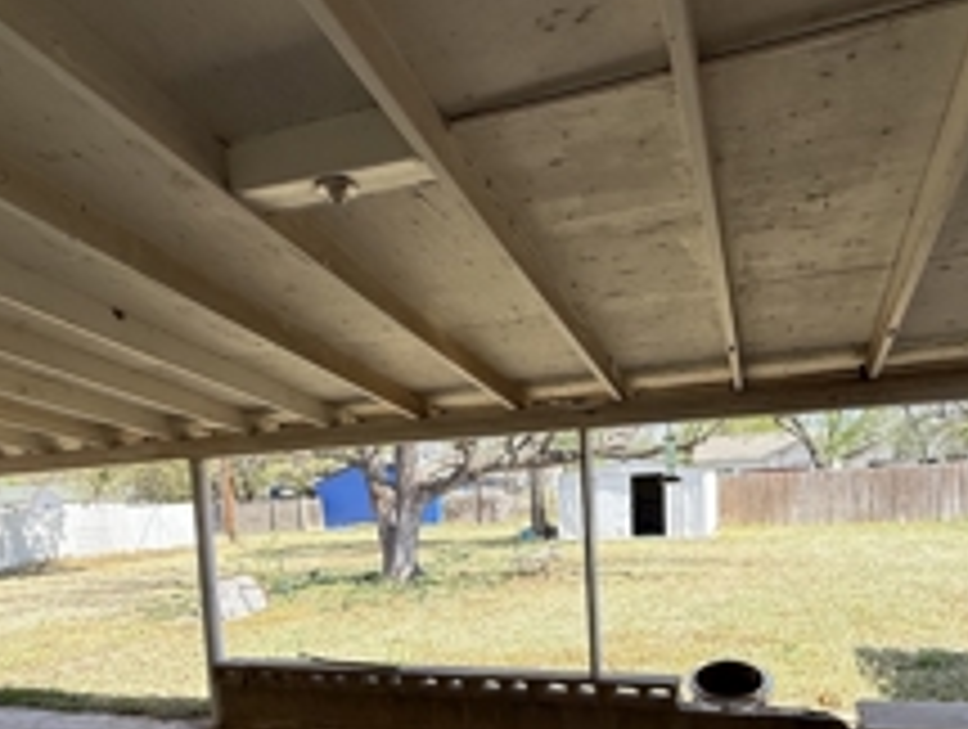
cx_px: 531
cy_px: 567
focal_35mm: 26
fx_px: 728
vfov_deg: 50.5
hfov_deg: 67.1
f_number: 2.2
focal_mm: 2.22
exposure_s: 1/751
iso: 50
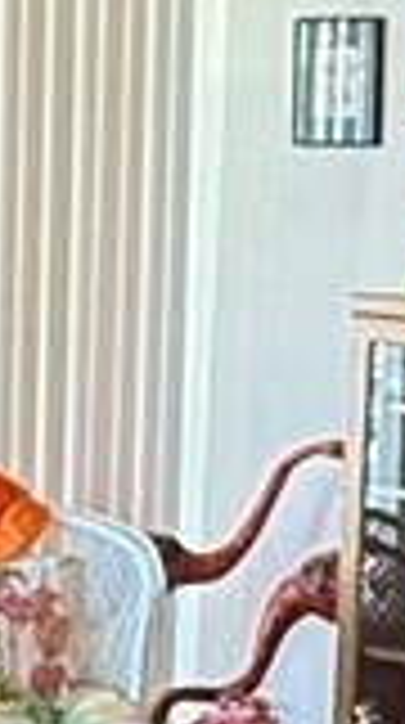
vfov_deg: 14.1
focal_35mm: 152
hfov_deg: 7.8
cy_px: 562
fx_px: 2916
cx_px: 544
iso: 400
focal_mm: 2.22
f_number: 2.2
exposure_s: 1/60
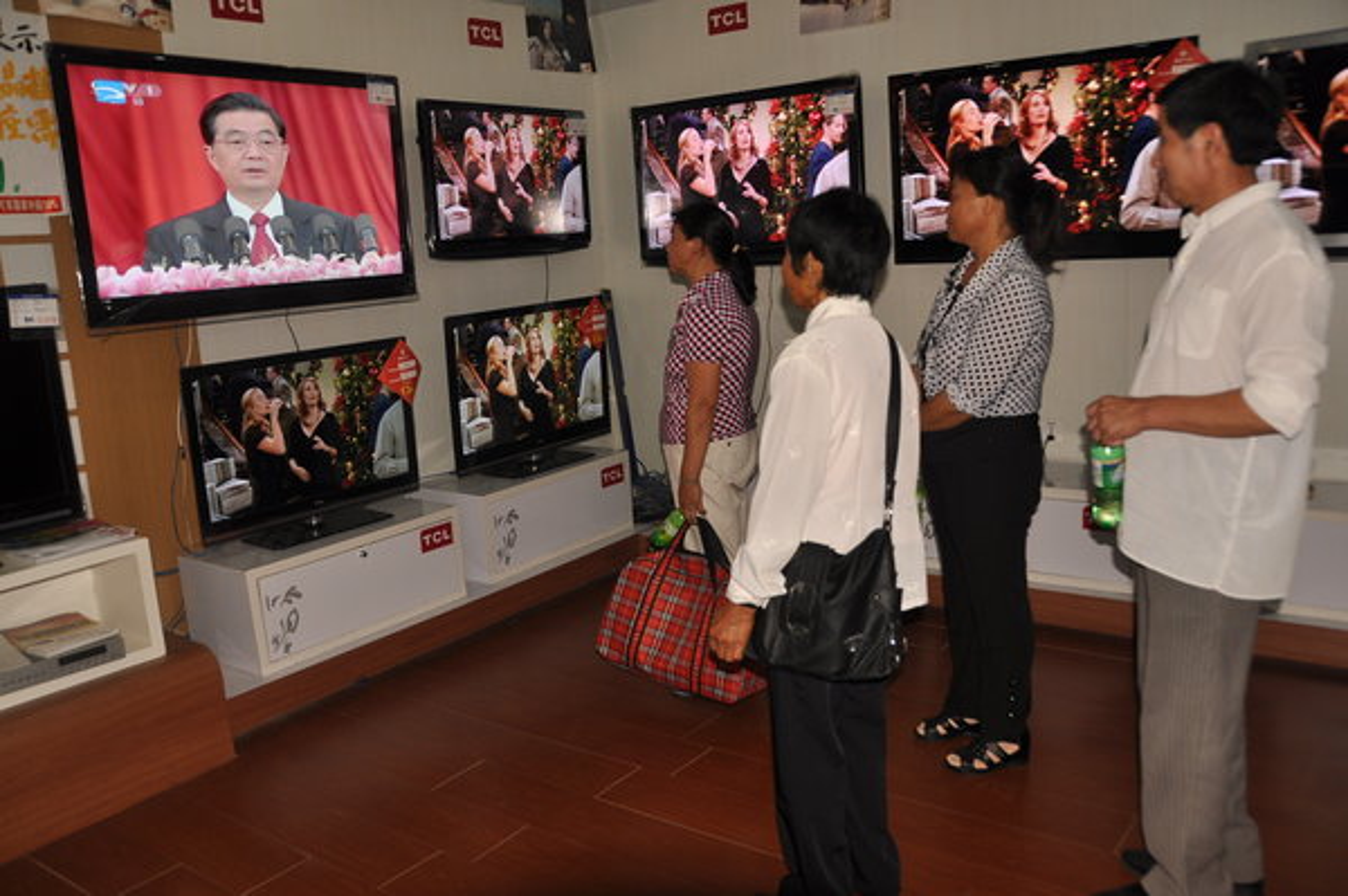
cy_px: 448
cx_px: 674
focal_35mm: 30
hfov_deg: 62.0
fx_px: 1122
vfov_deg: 43.5
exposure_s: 1/60
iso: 200
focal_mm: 20
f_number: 3.5
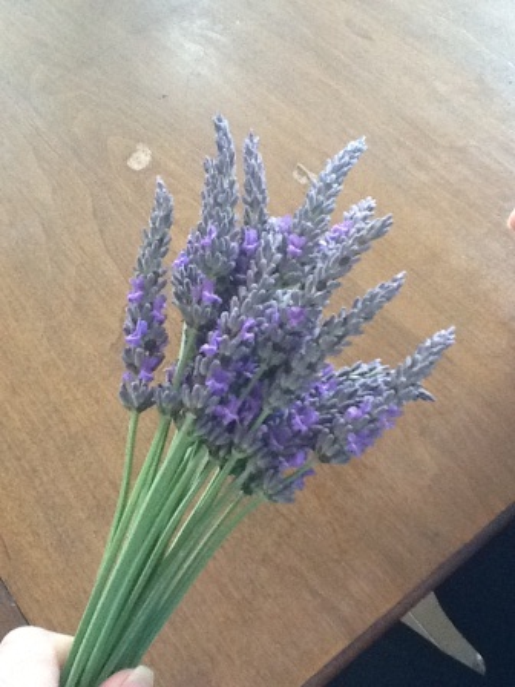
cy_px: 344
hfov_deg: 44.2
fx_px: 635
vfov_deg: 56.8
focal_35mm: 32
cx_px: 258
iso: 320
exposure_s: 1/30
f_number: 2.4
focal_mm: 2.03
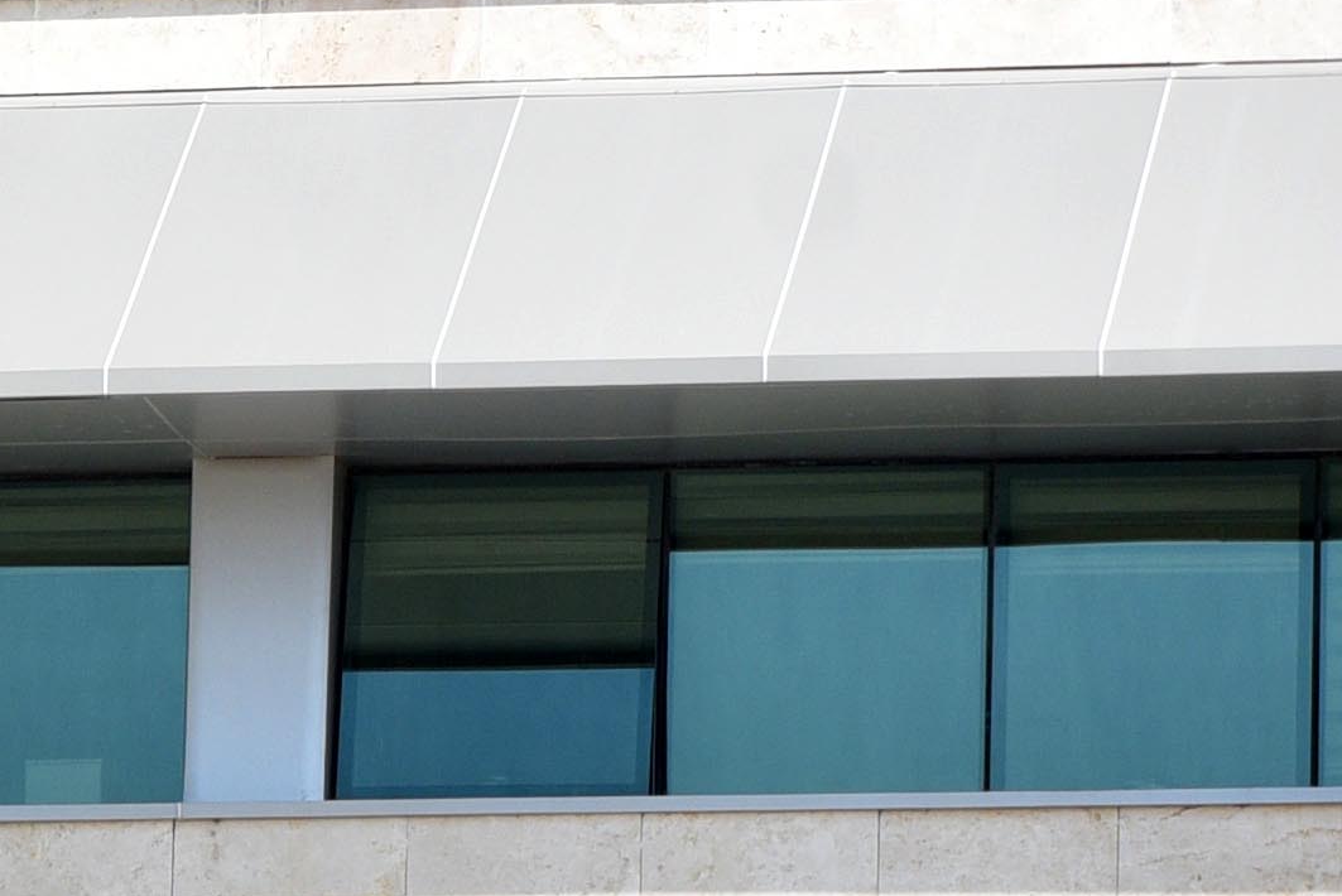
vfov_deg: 3.5
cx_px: -2434
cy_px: 1556
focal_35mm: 396
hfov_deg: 5.0
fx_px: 14769
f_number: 5.6
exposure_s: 1/1000
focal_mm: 70
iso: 320
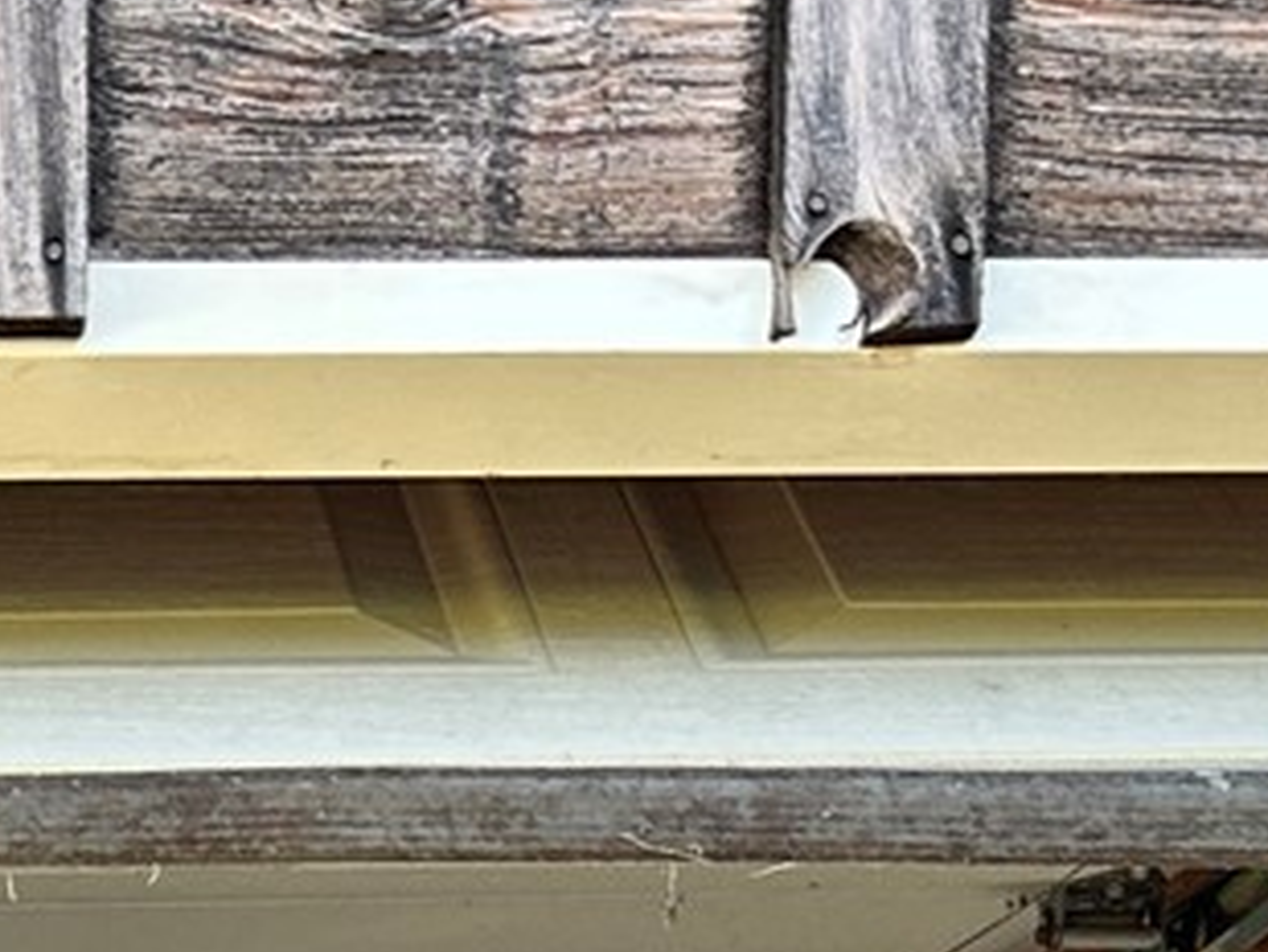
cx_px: -382
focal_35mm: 149
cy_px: 2889
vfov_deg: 8.4
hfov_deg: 12.8
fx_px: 5460
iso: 64
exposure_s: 1/120
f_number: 1.78
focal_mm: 6.86
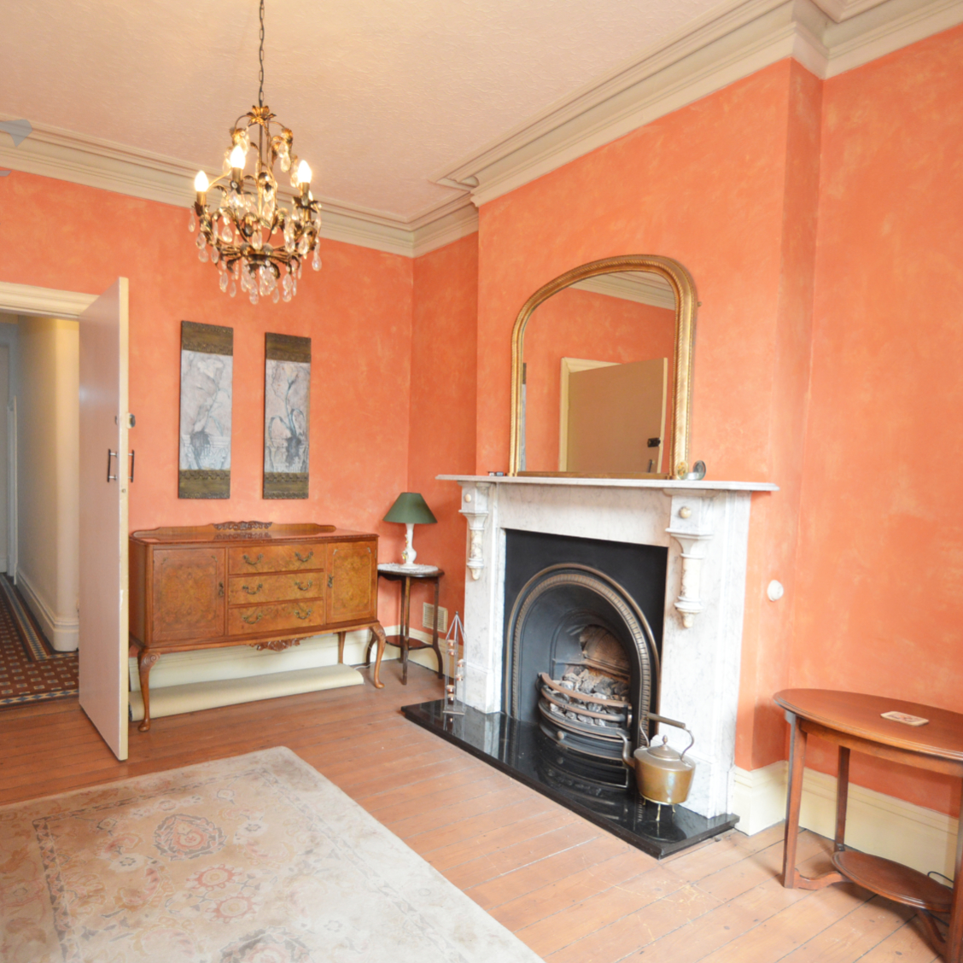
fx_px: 629
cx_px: 327
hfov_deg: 72.7
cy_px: 502
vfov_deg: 74.8
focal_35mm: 20
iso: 400
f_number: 4
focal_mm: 10
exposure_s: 1/60
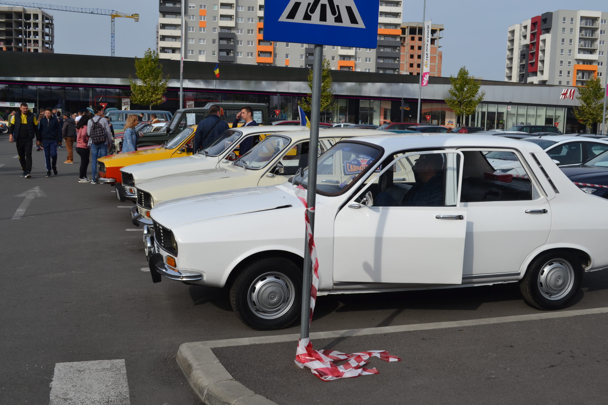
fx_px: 659
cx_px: 304
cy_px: 202
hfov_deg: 49.6
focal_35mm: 39
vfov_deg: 34.2
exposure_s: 1/250
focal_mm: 26
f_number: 8
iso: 100
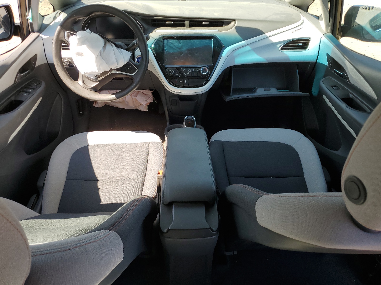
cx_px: 190
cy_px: 142
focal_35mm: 26
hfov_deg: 67.3
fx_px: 286
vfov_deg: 53.1
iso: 50
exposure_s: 1/435
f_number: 1.5
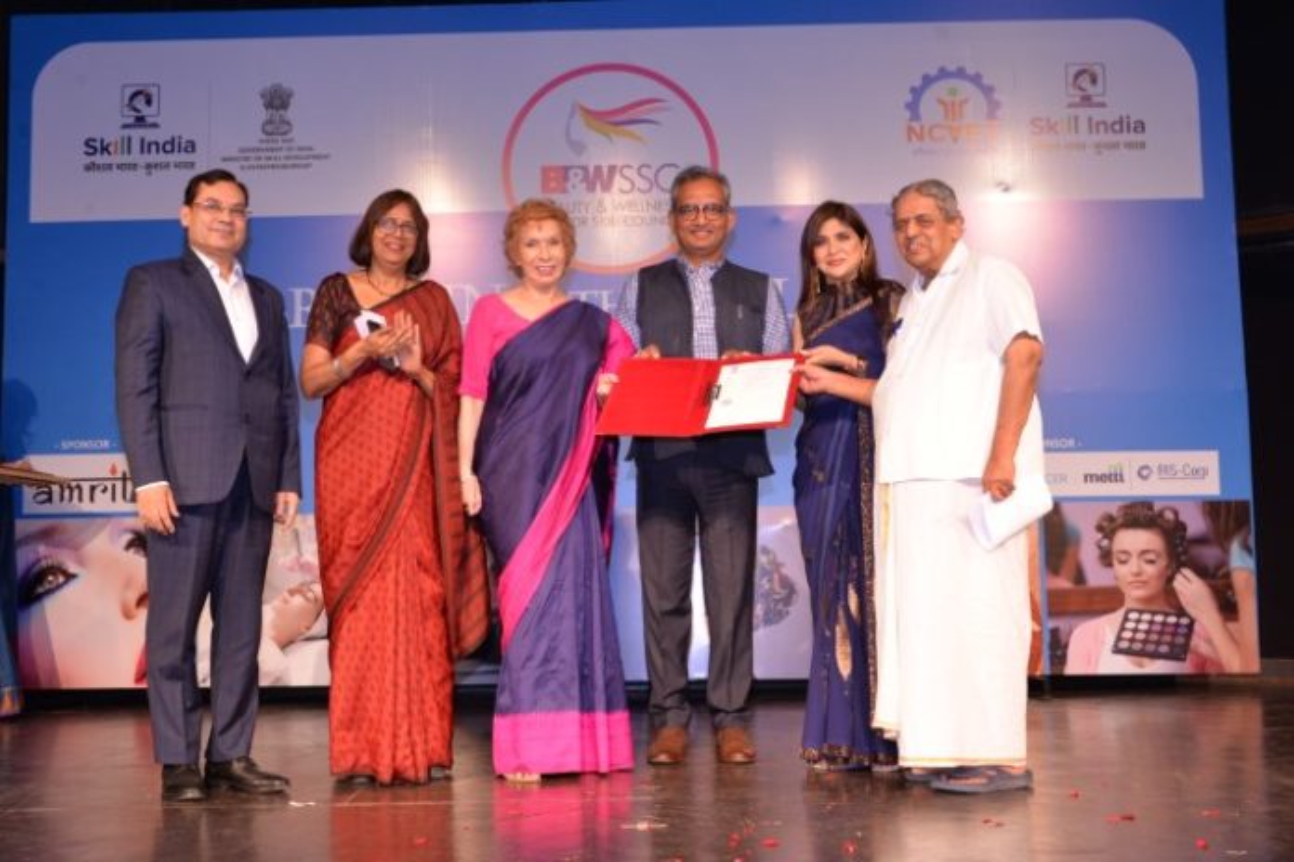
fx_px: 1581
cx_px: 647
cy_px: 431
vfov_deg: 30.5
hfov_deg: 44.5
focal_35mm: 44
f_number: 6.3
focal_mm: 44
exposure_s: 1/125
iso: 1250
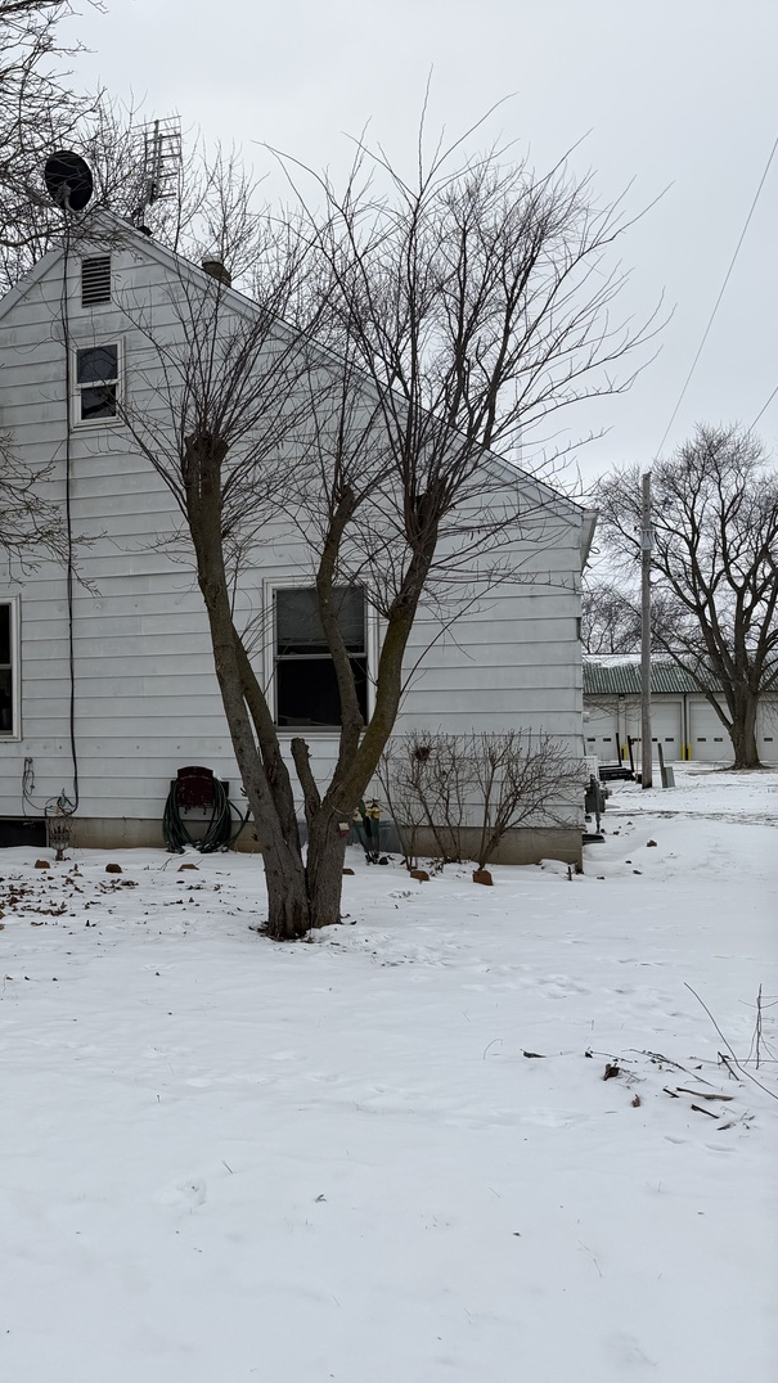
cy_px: 692
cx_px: -23
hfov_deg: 30.9
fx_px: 1284
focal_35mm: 35
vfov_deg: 56.6
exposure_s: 1/2801
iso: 80
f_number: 1.78
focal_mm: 6.76
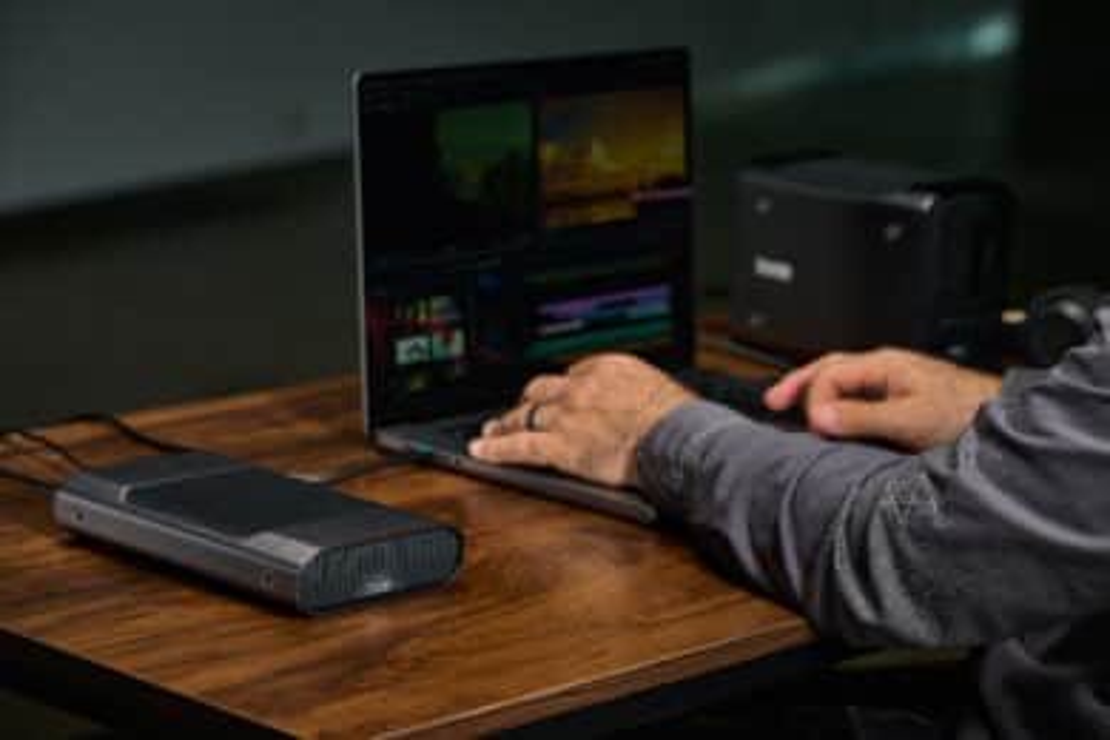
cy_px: 370
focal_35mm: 105
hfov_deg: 19.5
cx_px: 555
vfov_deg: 13.0
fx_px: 3237
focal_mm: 105
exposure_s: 1/160
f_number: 5.6
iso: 400
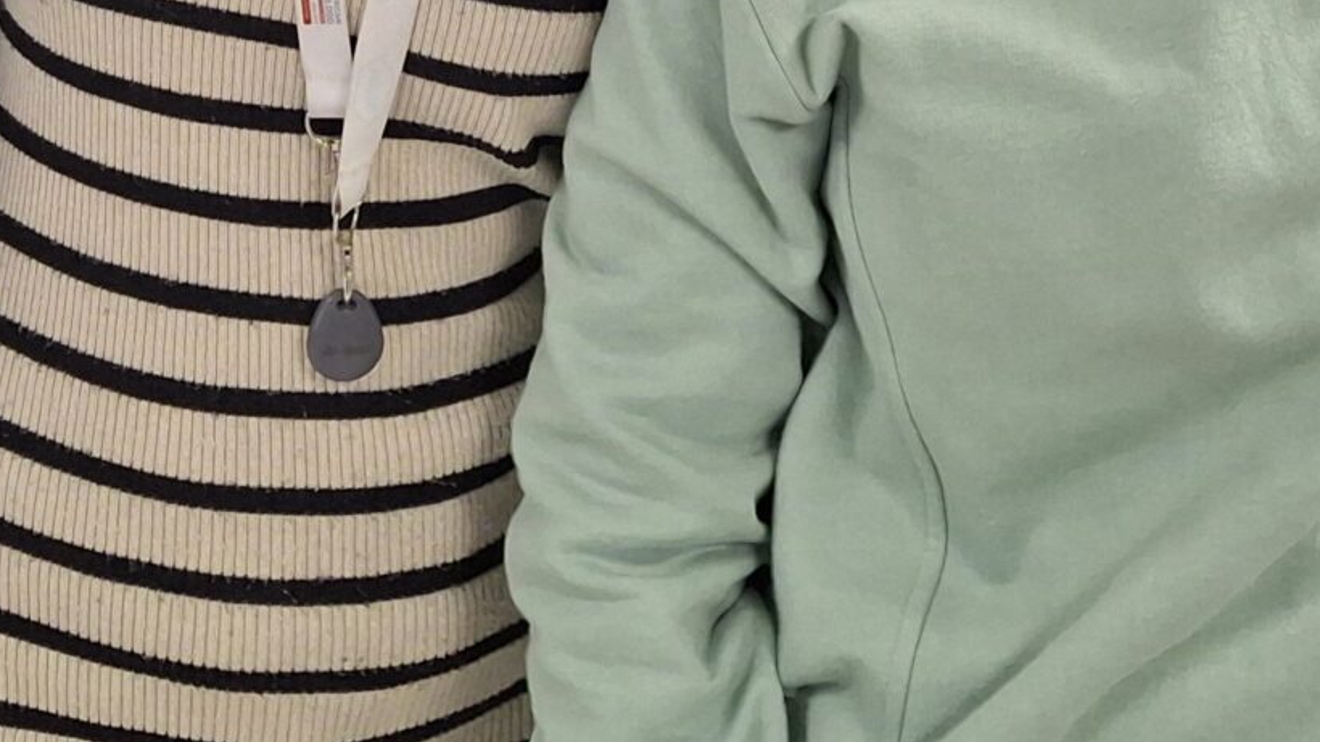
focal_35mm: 85
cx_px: 138
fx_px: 2975
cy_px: -596
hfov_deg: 24.3
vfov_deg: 12.9
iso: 125
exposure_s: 1/120
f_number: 1.8
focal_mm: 4.69
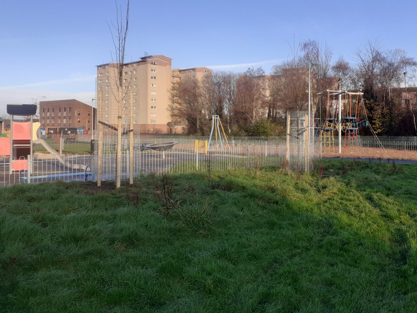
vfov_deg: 42.8
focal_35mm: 33
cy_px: 129
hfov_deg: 55.3
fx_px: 398
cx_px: 222
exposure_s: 1/660
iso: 40
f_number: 1.9
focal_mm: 3.6
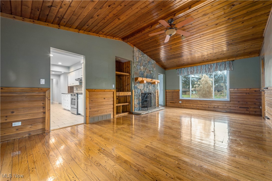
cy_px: 90
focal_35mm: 14
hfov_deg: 104.3
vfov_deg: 81.1
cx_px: 136
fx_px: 106
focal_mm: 14
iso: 200
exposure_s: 1/60
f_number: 8
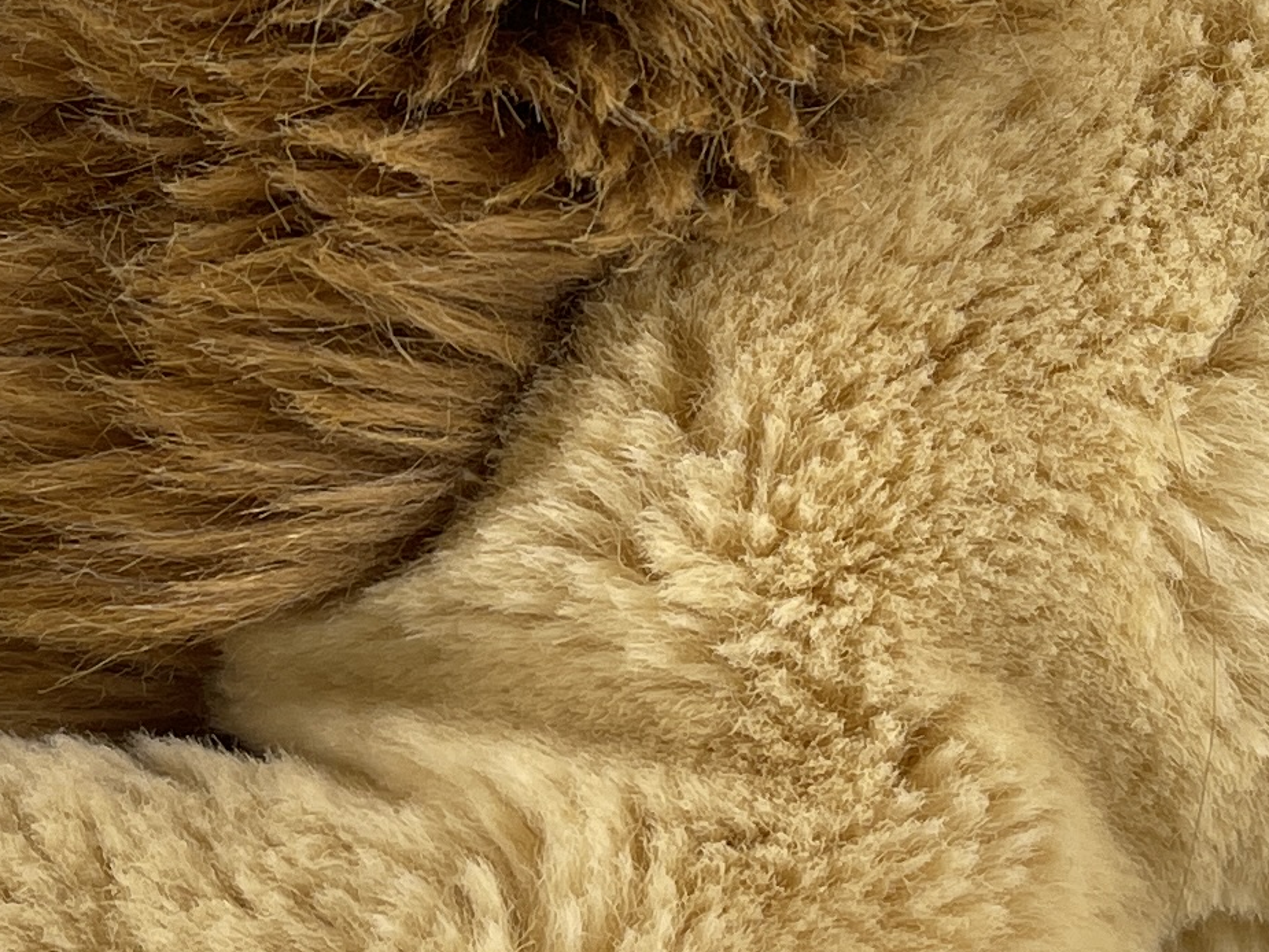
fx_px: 3996
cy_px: -5
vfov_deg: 13.4
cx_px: 1191
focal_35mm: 109
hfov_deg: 17.7
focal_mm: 5.1
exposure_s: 1/141
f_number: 1.6
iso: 32
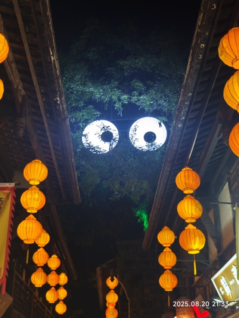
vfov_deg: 38.2
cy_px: 159
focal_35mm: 50
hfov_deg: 29.1
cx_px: 120
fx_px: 460
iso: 400
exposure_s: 1/50
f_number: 1.63
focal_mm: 8.72
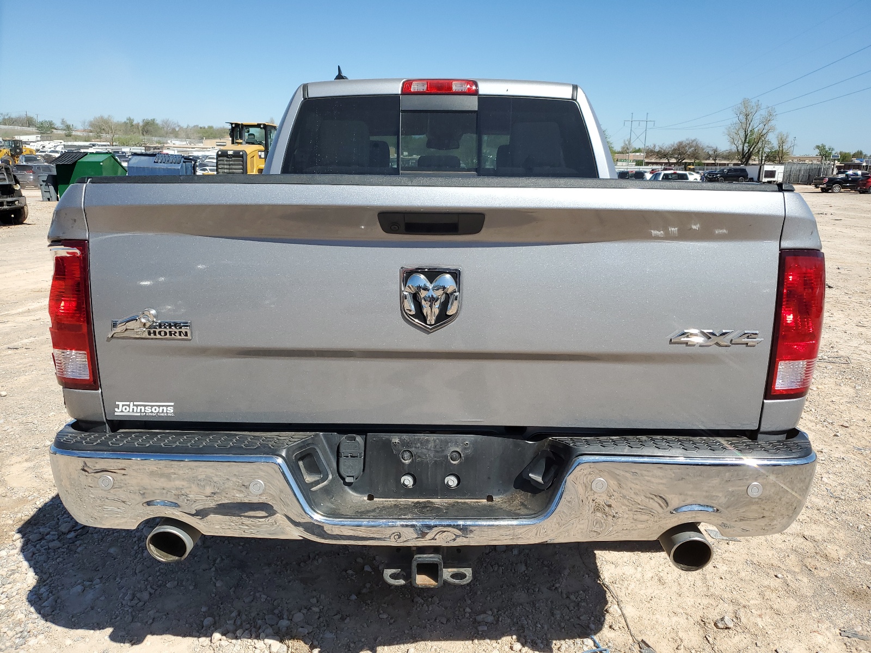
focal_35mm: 26
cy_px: 326
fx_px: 654
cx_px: 436
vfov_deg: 53.1
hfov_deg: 67.3
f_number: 1.5
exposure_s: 1/3333
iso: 50
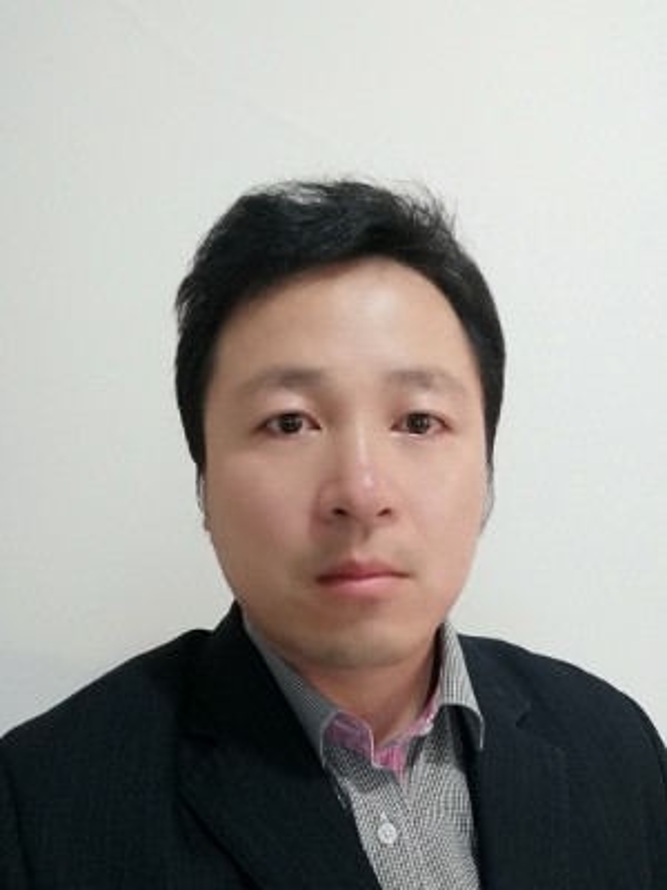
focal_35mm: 29
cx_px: 334
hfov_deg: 48.2
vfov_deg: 61.7
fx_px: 745
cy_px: 445
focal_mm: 3.88
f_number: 2
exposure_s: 1/25
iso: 250
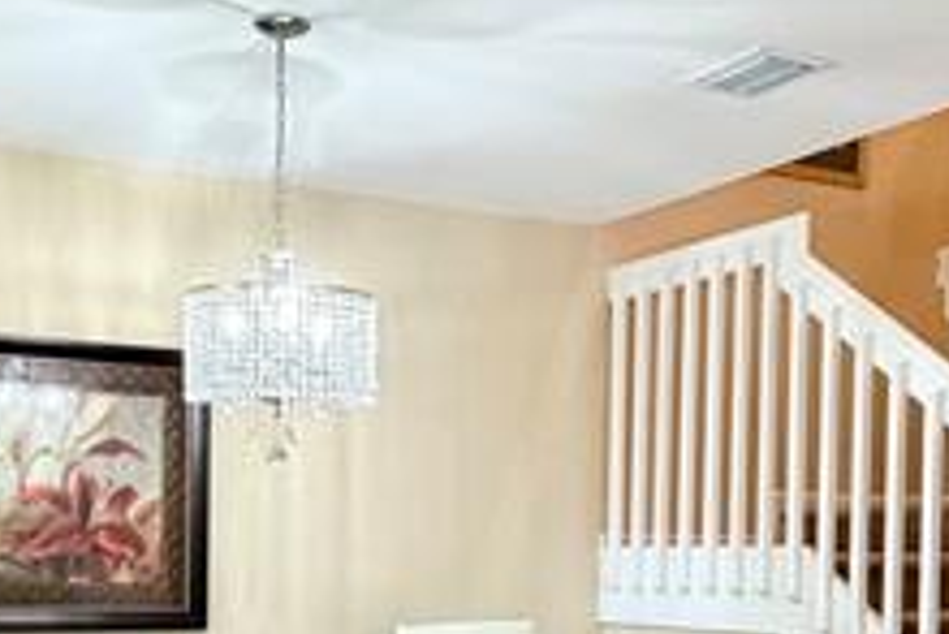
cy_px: 621
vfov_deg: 24.5
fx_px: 1398
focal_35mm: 53
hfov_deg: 37.2
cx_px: 345
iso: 500
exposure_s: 1/60
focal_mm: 2.22
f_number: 2.2
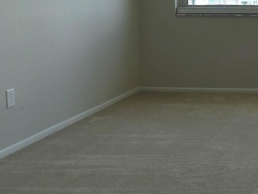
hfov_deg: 26.7
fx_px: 477
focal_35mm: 64
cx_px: 311
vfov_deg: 22.2
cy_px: 6
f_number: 1.6
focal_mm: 5.96
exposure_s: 1/1550
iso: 64
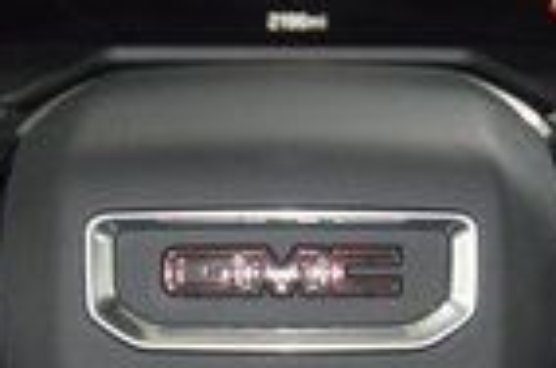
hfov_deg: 9.8
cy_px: 296
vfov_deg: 6.5
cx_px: 266
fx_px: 3240
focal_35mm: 210
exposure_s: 1/40
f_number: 4
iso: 2500
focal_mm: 31
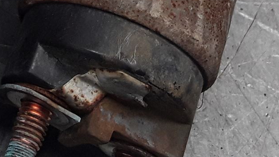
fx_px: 740
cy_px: -135
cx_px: -62
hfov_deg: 20.0
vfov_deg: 11.2
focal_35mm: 100
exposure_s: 1/100
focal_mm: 2.91
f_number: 1.9
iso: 50
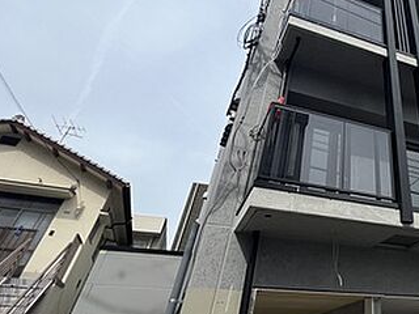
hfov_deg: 58.3
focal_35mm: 26
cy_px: 72
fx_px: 315
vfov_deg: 50.5
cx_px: 372
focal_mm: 1.57
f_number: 1.8
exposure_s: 1/1043
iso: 32
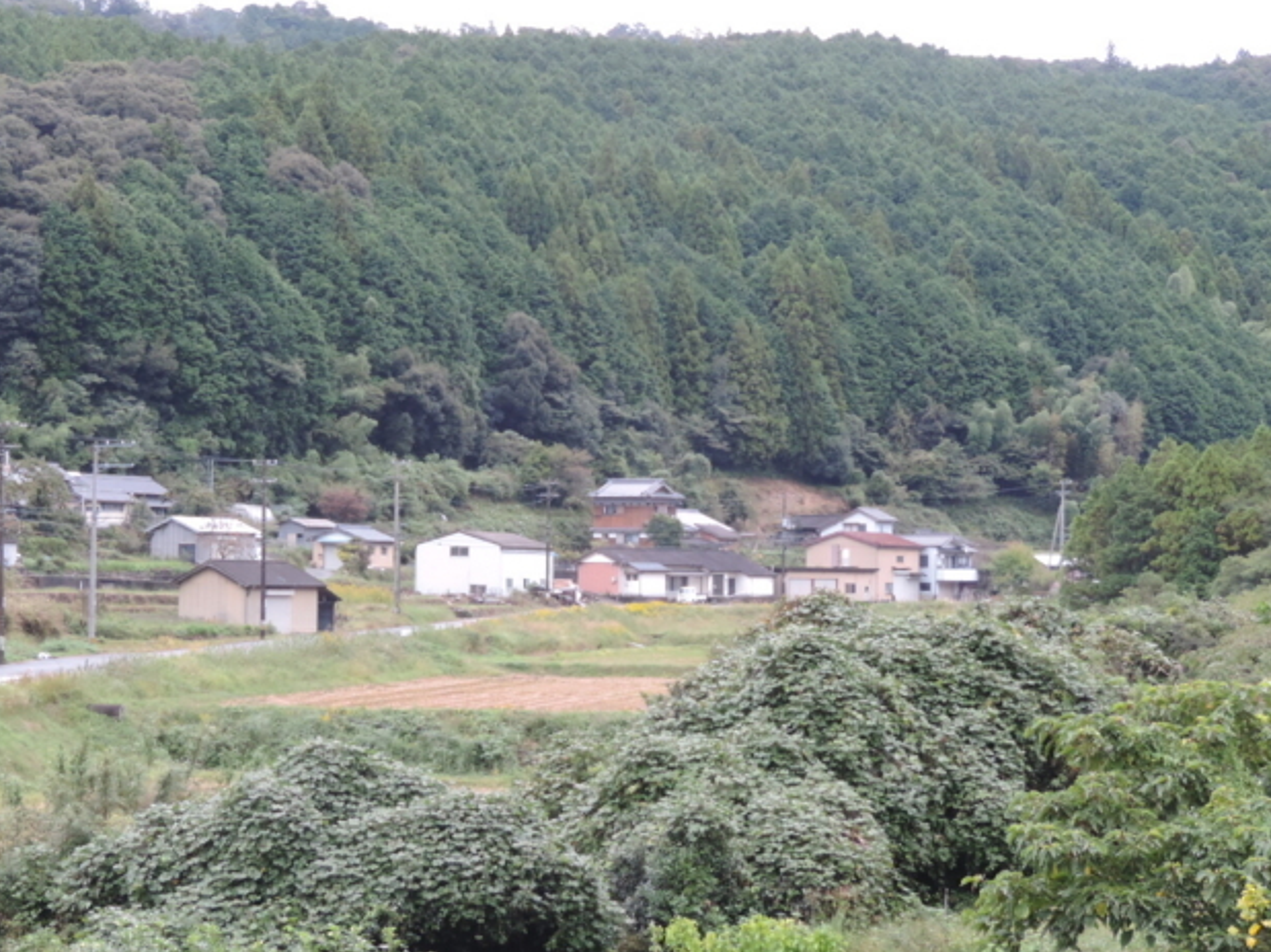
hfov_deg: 20.2
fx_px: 3561
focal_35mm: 97
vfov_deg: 15.2
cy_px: 441
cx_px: 487
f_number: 3.9
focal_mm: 13.3
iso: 250
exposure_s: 1/100
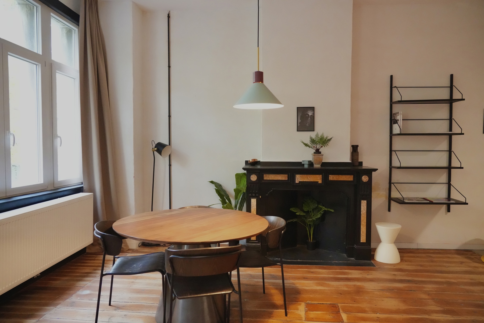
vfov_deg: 51.3
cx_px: 242
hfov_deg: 71.5
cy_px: 162
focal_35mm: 25
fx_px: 336
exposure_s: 1/60
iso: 20000
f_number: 4.5
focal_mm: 25
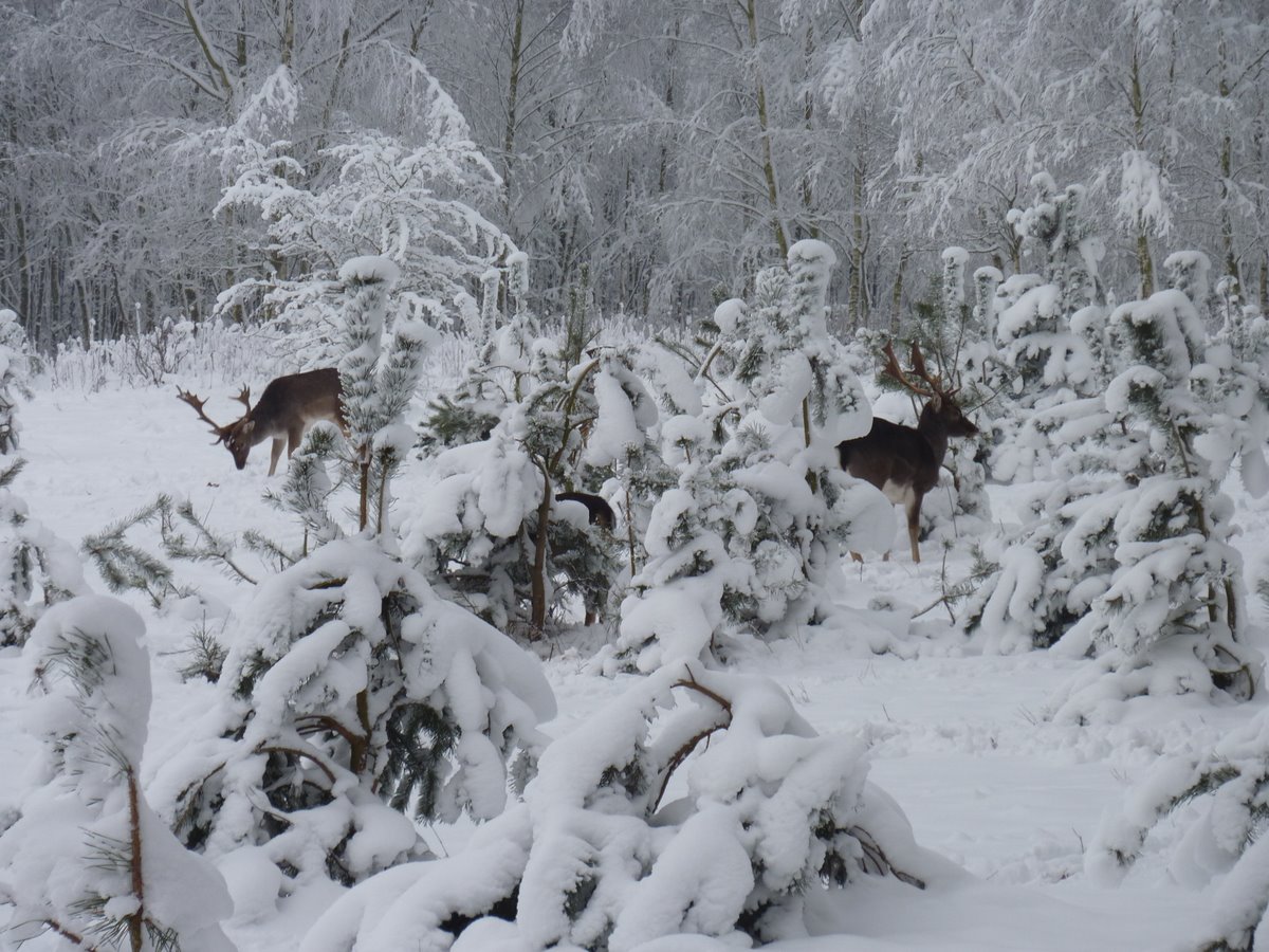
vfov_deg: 8.2
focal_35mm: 182
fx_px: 6672
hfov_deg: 10.9
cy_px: 476
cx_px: 634
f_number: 4.5
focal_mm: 29.9
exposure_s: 1/100
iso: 80
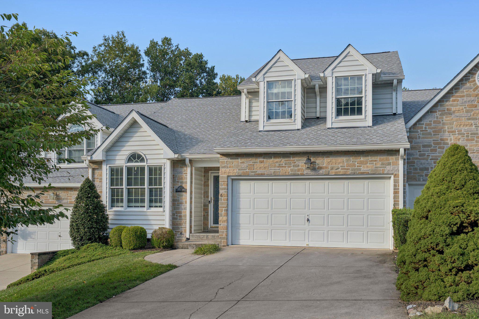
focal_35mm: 35
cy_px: 160
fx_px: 466
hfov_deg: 54.4
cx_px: 240
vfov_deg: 37.8
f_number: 7.1
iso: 200
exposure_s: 1/640
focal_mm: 35
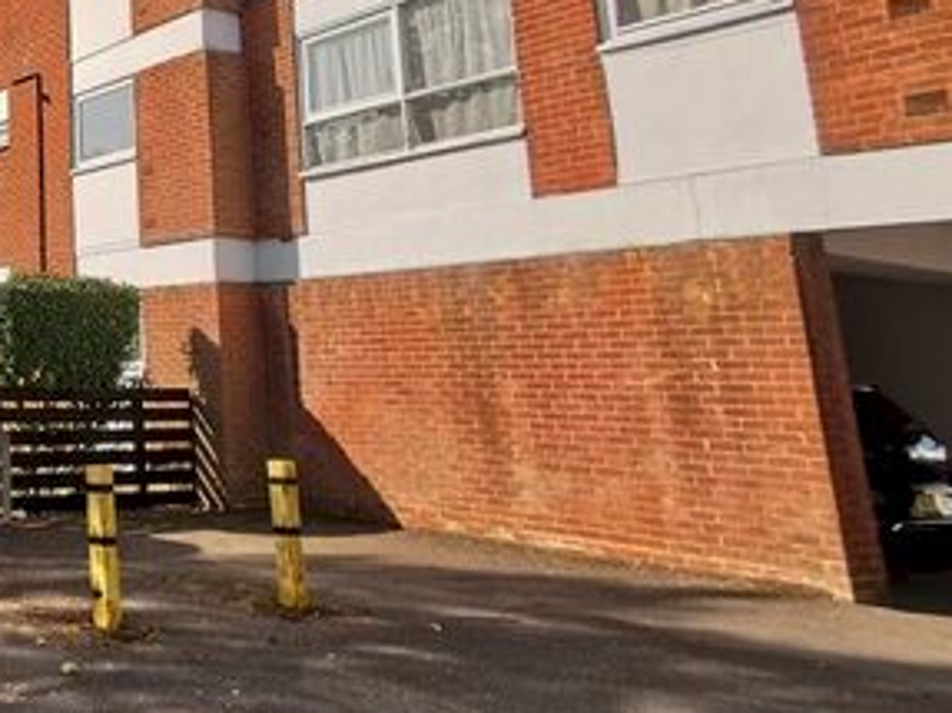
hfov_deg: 39.0
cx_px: -106
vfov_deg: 35.6
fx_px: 1072
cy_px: 141
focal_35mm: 39
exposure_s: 1/1241
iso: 50
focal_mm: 2.35
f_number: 2.2
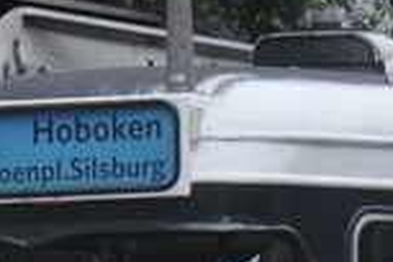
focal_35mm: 493
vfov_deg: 2.8
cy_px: 250
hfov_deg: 4.2
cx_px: 629
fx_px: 5381
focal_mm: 42
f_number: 4.8
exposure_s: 1/1000
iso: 500
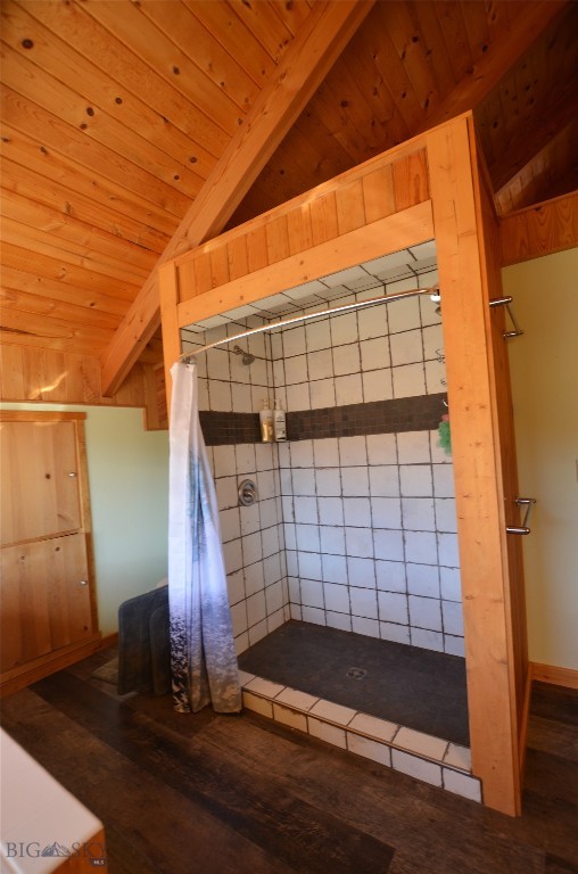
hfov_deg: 77.0
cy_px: 437
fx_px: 363
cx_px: 289
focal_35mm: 15
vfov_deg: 100.5
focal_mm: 10
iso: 400
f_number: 4.5
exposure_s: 1/80
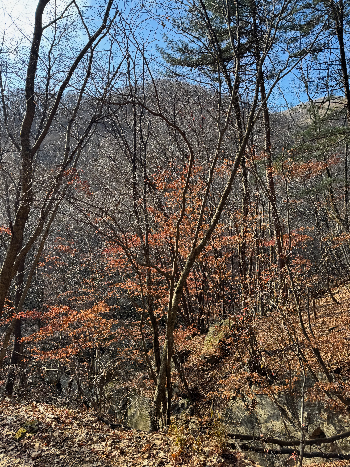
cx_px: 175
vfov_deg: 71.6
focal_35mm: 24
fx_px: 324
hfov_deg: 56.8
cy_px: 234
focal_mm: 6.76
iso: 80
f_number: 1.78
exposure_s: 1/368
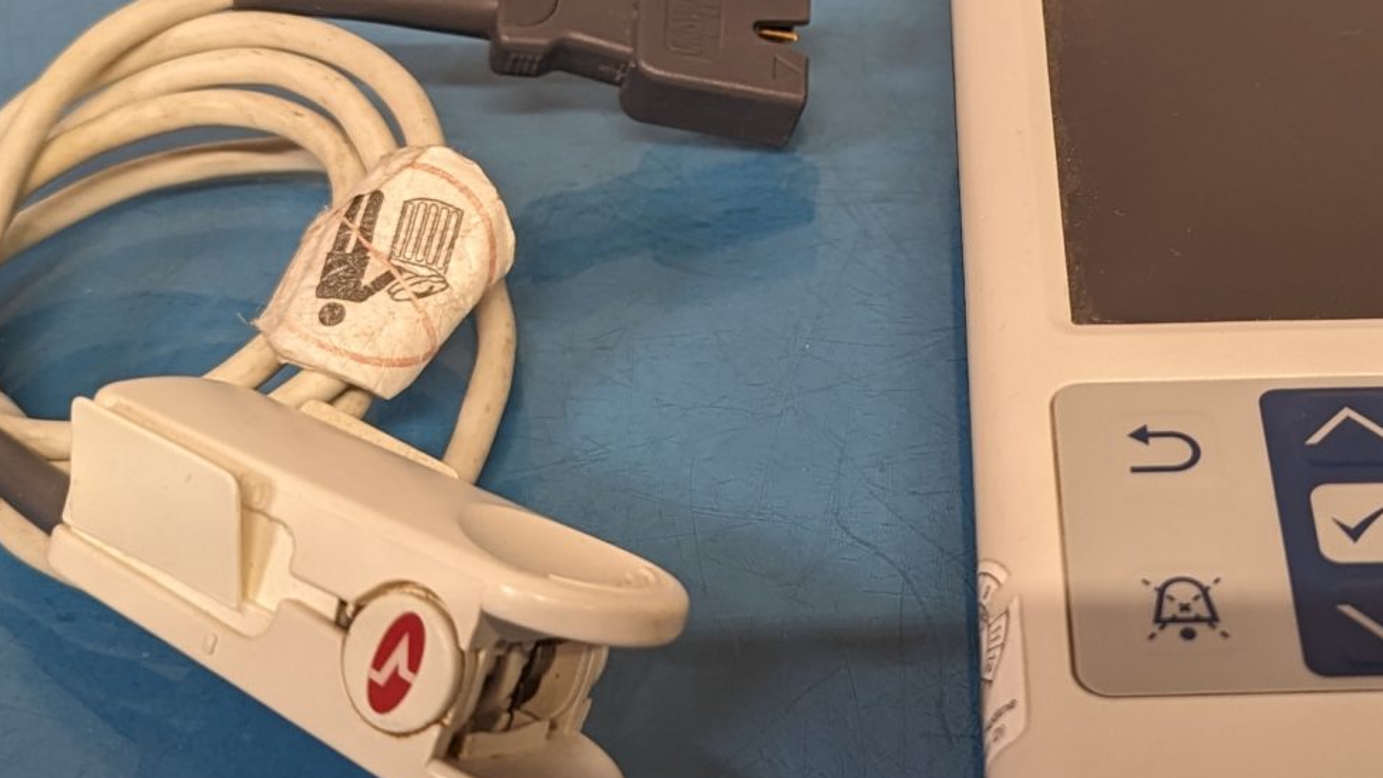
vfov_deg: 17.4
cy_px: 188
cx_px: 950
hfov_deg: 30.3
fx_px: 2531
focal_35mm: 69
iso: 155
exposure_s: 1/46.8
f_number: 1.85
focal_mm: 6.81
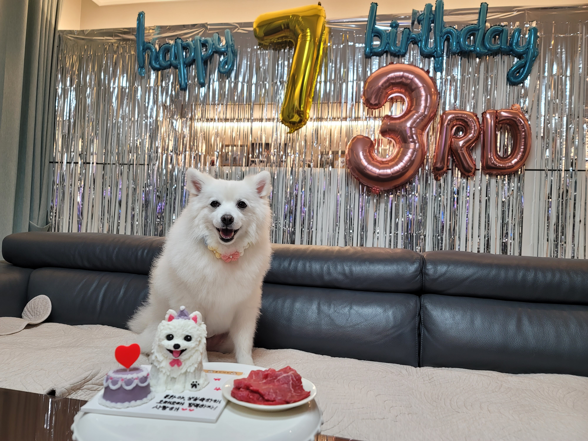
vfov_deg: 54.9
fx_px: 425
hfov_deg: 69.4
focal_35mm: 25
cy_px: 220
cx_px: 294
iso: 125
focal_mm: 7
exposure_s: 1/120
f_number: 1.8
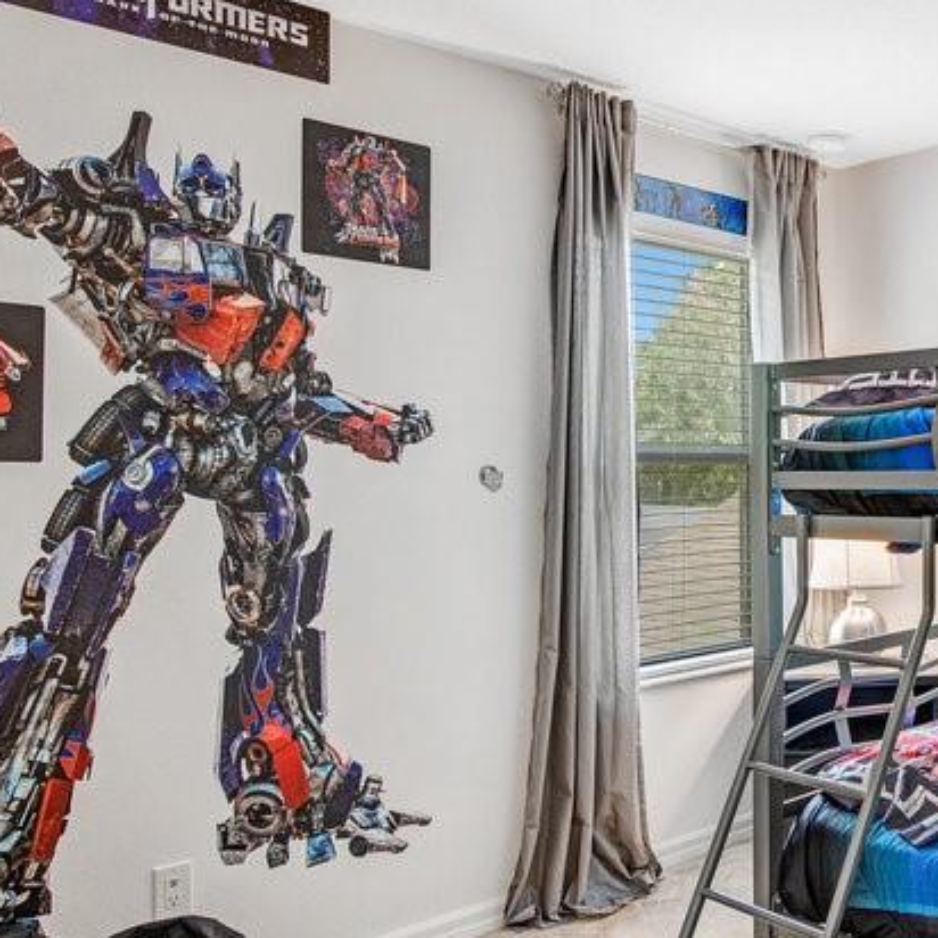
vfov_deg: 49.7
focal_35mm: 33
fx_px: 1012
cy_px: 461
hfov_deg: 44.5
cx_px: 872
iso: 1250
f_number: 5.6
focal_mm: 16
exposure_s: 1/25
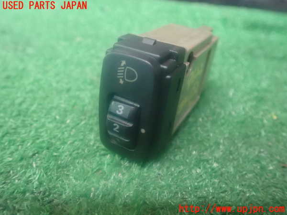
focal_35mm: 30
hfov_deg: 60.0
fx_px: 249
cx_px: 144
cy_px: 108
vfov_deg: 46.8
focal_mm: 5.5
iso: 1600
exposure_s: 1/30
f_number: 2.3
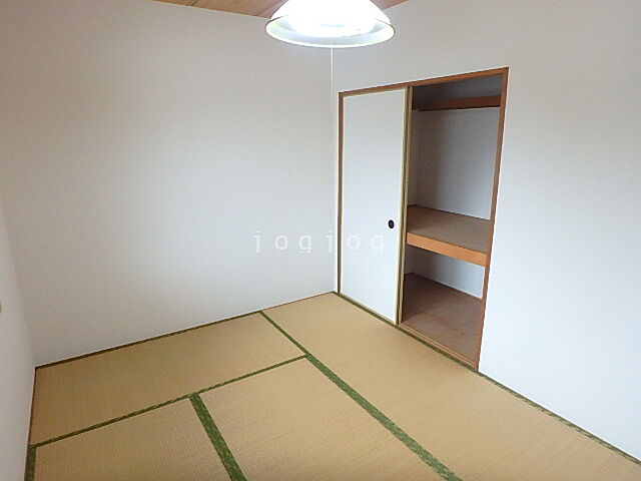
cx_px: 320
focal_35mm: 21
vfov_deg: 63.4
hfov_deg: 79.0
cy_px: 240
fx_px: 389
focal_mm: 3.7
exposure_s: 1/30
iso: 500
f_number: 3.5
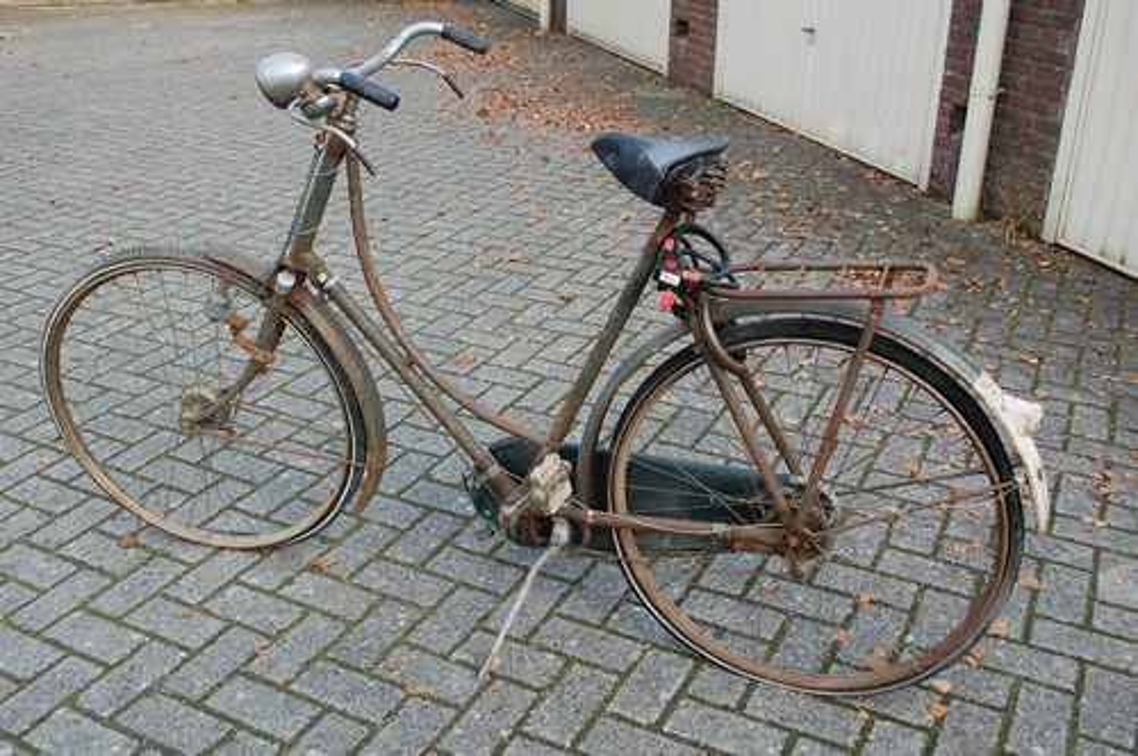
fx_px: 1137
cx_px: 569
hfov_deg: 53.2
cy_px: 378
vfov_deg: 36.8
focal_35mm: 36
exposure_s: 1/125
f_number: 5.6
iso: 200
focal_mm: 24
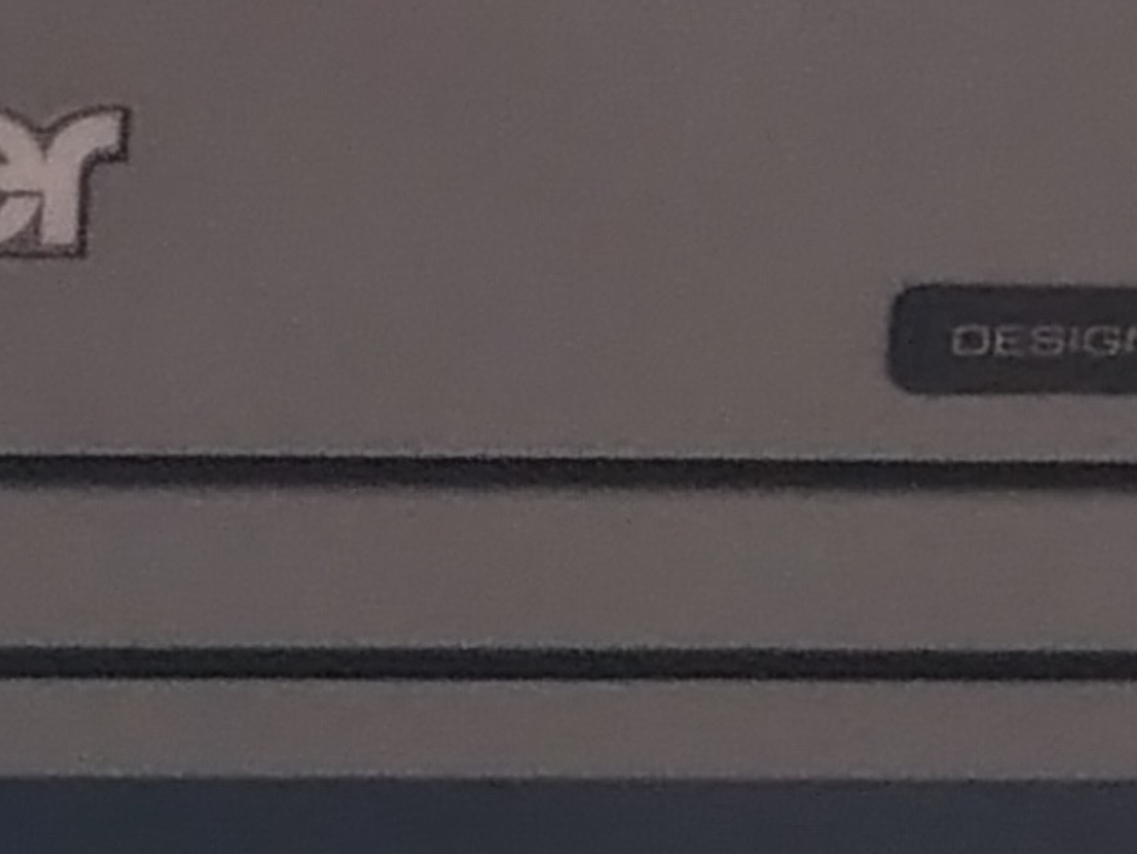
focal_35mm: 172
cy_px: -235
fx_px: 5653
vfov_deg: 8.5
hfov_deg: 11.2
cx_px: -417
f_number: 1.7
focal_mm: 4.71
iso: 6784
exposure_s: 1/33.3
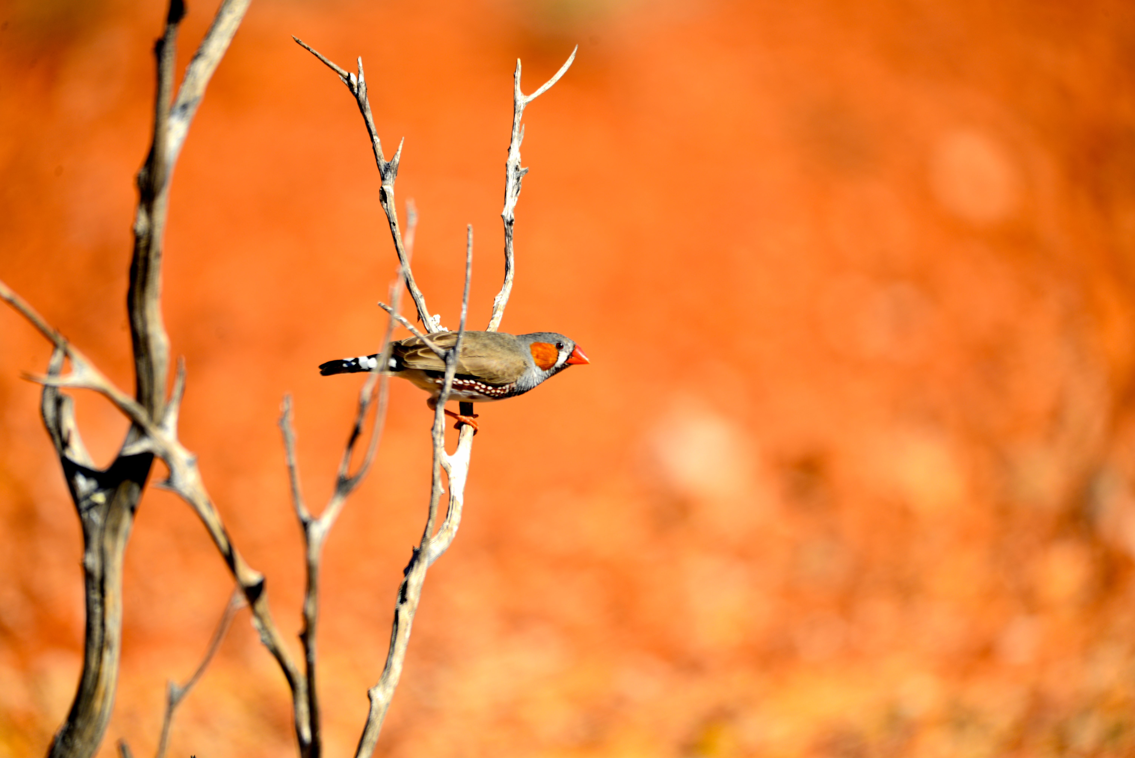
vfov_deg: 3.1
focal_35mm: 450
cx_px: 568
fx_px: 14192
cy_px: 379
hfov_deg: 4.6
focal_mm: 450
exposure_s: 1/250
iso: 63
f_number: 6.3
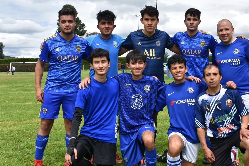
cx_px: 157
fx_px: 325
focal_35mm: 47
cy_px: 79
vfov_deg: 28.7
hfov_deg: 41.6
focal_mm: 24
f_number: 8
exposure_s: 1/500
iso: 180
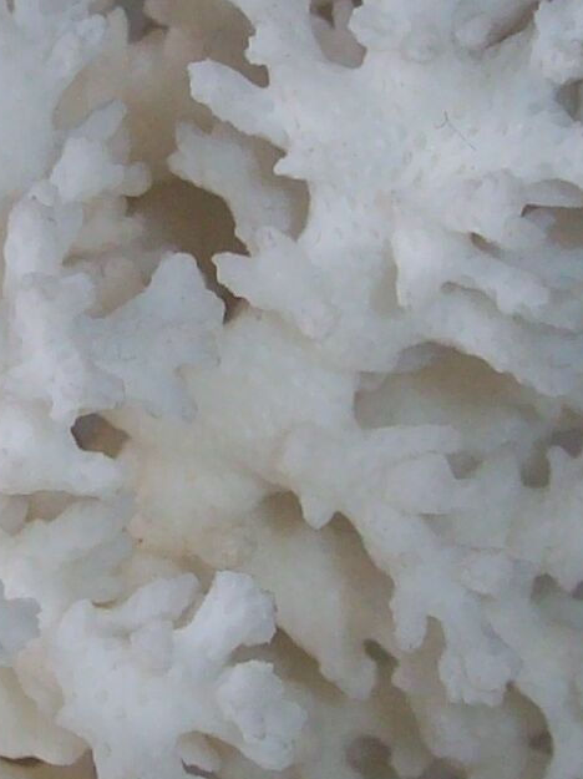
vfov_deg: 12.0
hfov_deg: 9.0
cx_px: 16
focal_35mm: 164
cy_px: 249
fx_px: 3687
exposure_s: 1/64
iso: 80
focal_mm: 6
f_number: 2.7
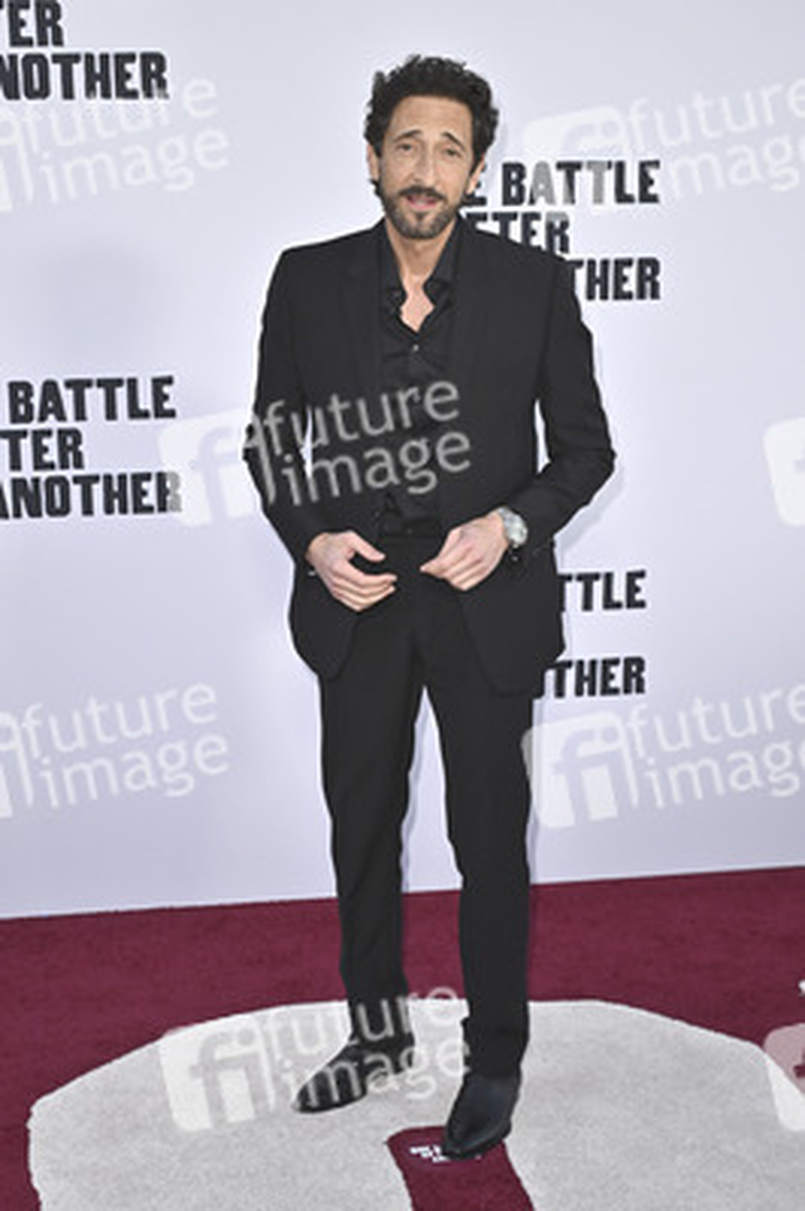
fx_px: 1646
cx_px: 402
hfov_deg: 27.5
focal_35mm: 49
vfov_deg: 40.4
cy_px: 606
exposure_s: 1/320
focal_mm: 49
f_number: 5
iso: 800
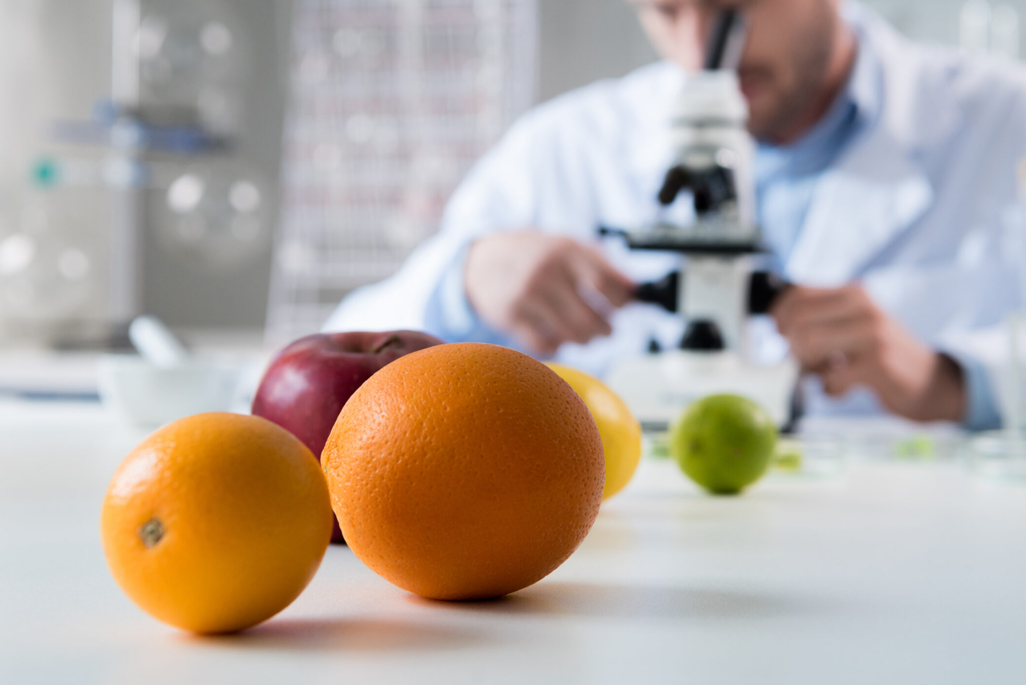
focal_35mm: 71
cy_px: 273
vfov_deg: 19.2
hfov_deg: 28.4
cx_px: 551
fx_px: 2024
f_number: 5.6
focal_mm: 58
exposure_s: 1/200
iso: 400
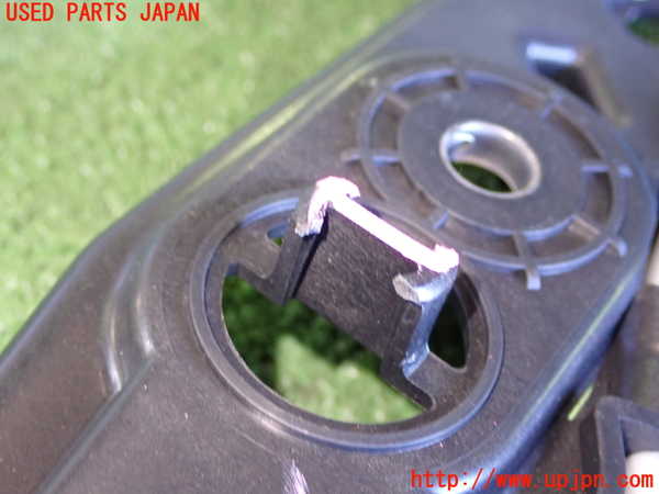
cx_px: 330
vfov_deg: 21.9
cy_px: 247
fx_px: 1276
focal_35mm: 67
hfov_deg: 29.0
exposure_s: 1/15
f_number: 3.8
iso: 800
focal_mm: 11.88
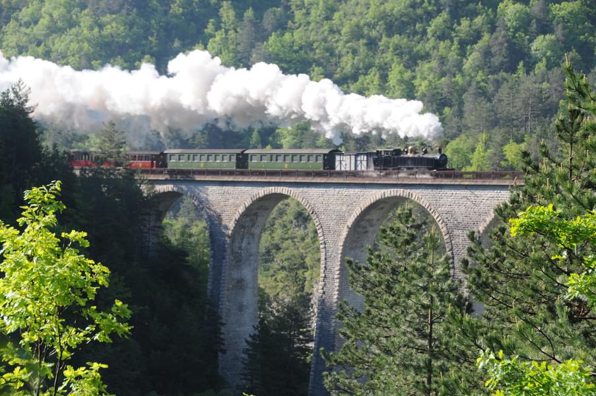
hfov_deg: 18.2
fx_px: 1860
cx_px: 298
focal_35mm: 112
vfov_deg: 12.2
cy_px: 198
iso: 320
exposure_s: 1/320
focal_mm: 75
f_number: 9
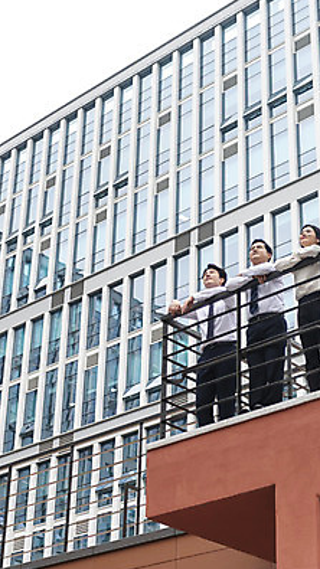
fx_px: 770
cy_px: 285
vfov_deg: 40.6
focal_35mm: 51
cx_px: 191
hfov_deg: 23.4
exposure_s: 1/1600
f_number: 2.8
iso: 400
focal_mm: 48
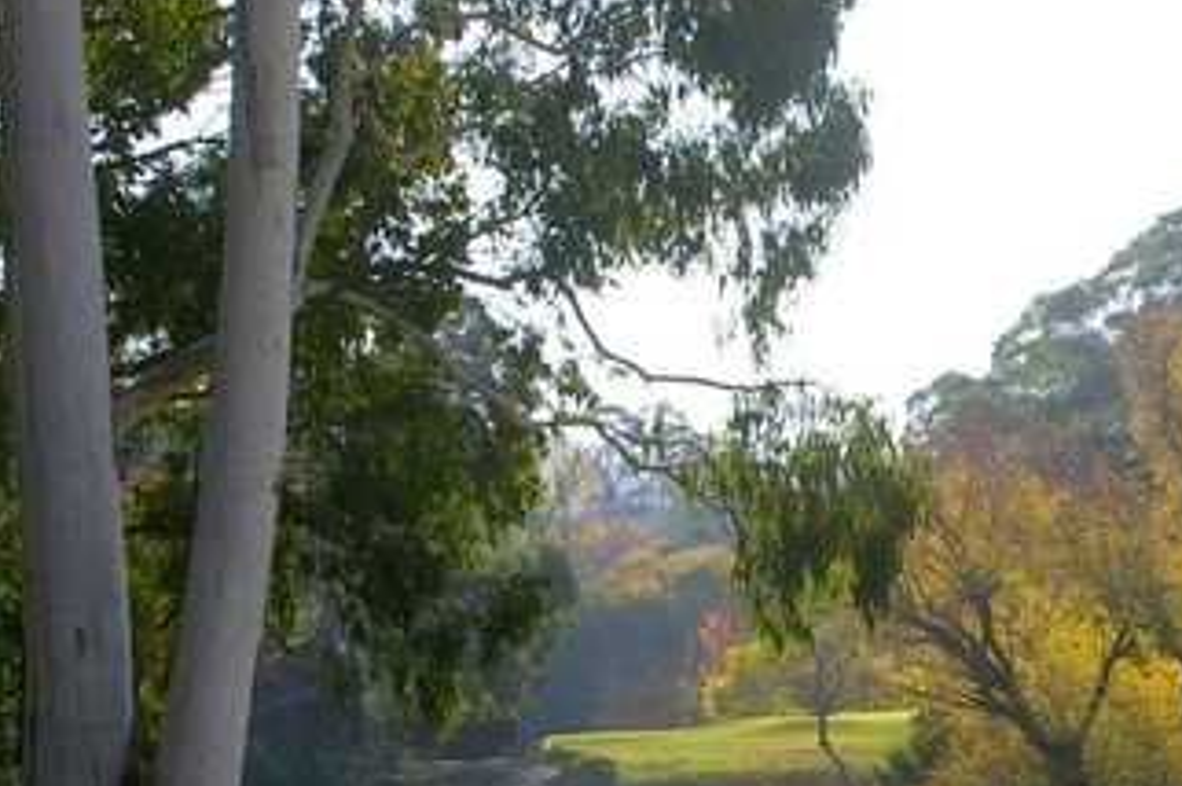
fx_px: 4887
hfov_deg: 13.7
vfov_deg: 9.2
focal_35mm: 149
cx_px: 991
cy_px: 646
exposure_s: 1/350
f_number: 13
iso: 400
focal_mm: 50
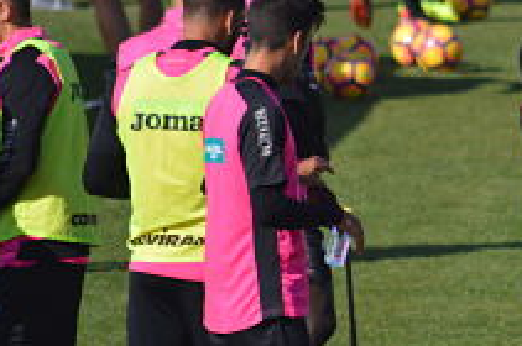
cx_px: 487
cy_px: 168
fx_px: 12350
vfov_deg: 1.6
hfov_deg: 2.4
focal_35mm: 853
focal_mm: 300
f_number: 5.6
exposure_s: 1/2000
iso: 400
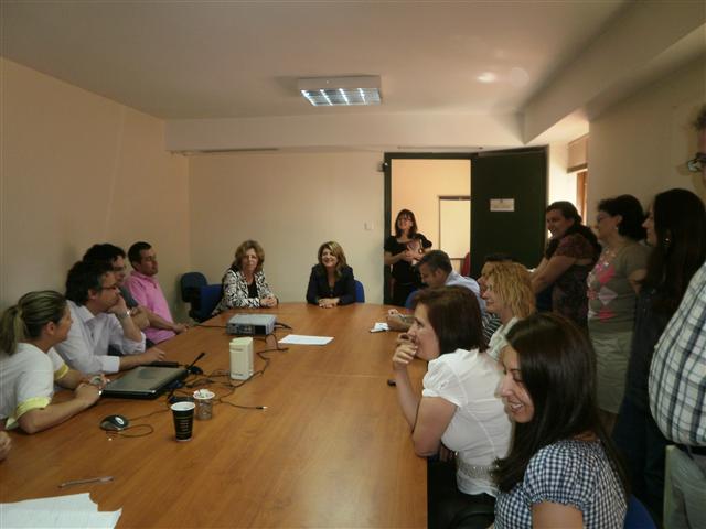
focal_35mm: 26
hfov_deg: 67.3
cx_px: 353
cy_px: 264
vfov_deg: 53.1
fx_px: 530
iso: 100
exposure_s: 1/30
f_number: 2.6
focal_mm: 4.65
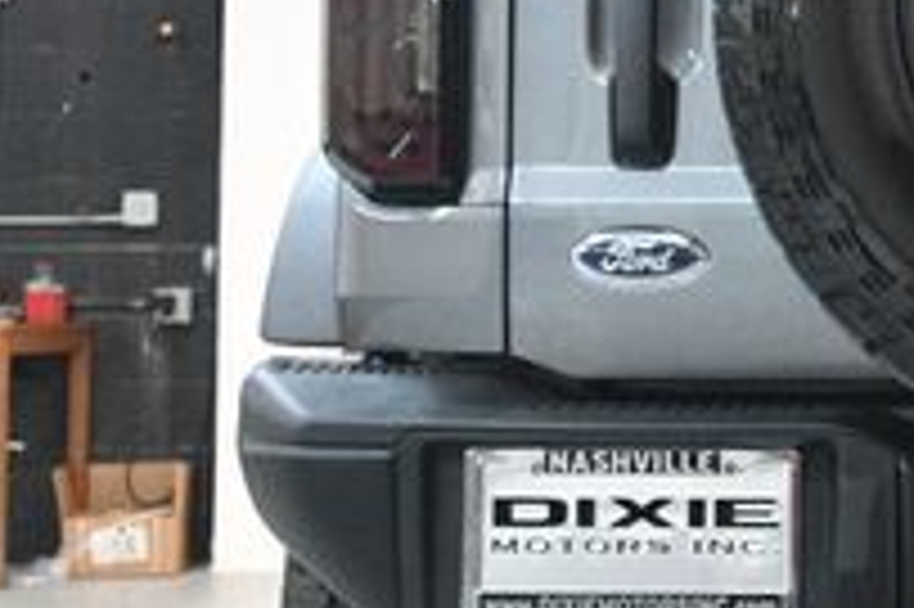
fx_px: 3120
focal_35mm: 123
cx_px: 1180
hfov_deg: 15.8
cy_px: 108
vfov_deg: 11.1
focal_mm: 26
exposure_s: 1/80
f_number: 3.8
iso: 3200
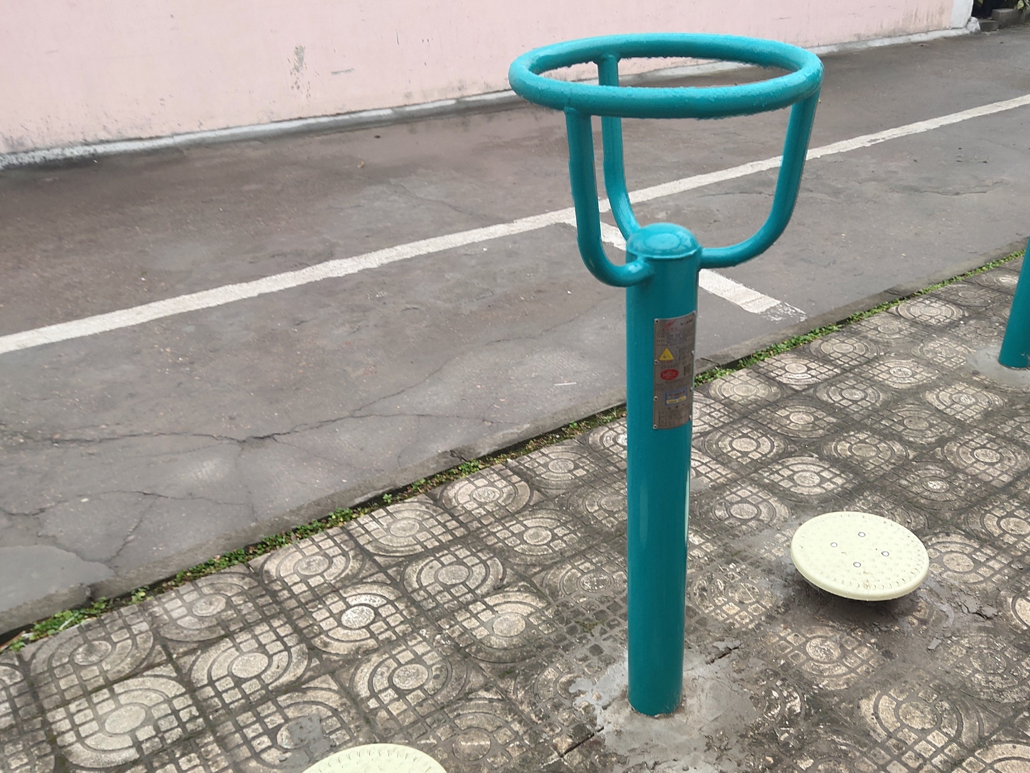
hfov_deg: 49.7
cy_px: 471
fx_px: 1101
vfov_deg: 38.5
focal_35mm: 37
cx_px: 630
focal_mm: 4.35
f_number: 1.79
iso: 50
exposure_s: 1/1575
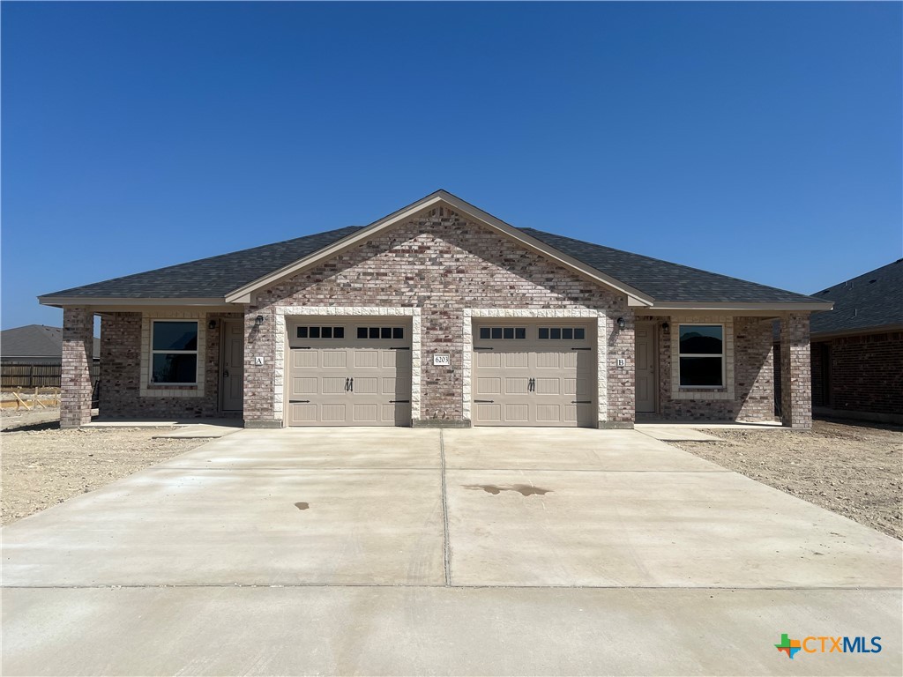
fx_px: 678
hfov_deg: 67.3
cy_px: 338
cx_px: 452
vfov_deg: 53.1
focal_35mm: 26
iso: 50
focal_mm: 5.7
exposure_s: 1/10309
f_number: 1.5
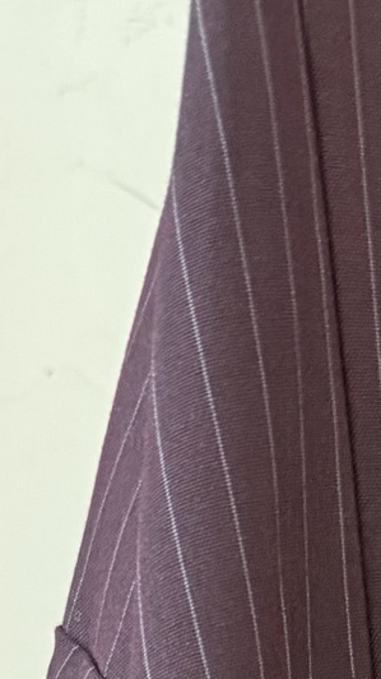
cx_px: 399
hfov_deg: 10.2
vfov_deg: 14.8
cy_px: 1378
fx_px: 2121
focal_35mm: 118
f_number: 1.78
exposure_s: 1/40
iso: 800
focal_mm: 6.76
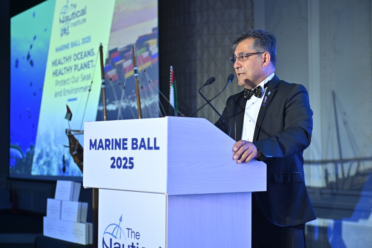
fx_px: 641
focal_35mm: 62
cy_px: 124
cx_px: 186
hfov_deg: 32.4
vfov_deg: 21.9
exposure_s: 1/160
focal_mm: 62
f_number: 3.5
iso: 1600
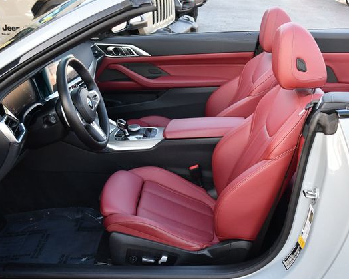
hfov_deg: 40.3
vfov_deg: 32.7
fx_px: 475
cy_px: 137
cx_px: 196
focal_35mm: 46
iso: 400
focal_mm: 20
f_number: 4.5
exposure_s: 1/250
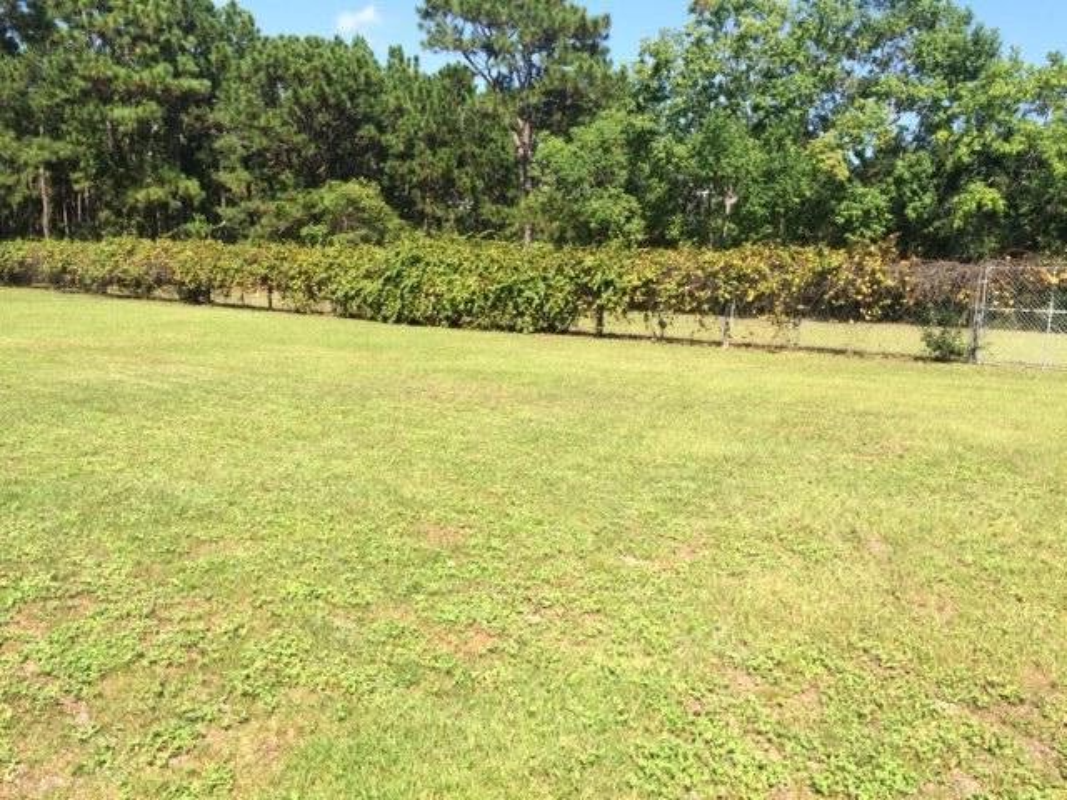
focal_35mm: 29
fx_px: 894
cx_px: 534
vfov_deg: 48.2
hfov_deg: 61.7
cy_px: 400
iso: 32
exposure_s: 1/1325
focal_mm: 4.15
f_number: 2.2
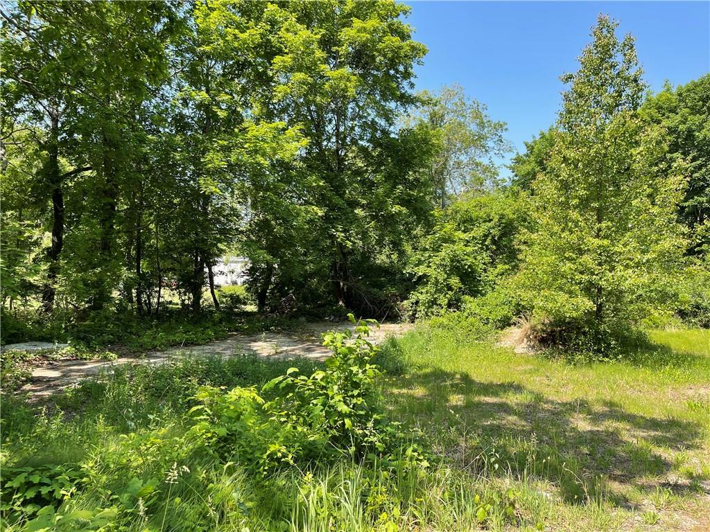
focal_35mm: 26
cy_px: 266
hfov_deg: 67.3
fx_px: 533
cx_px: 355
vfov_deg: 53.1
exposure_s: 1/881
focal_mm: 5.1
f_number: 1.6
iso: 32
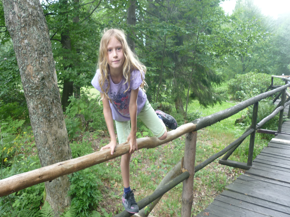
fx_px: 276
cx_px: 145
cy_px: 108
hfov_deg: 55.4
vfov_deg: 42.9
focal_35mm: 33
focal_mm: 5.5
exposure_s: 1/50
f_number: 2.8
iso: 80
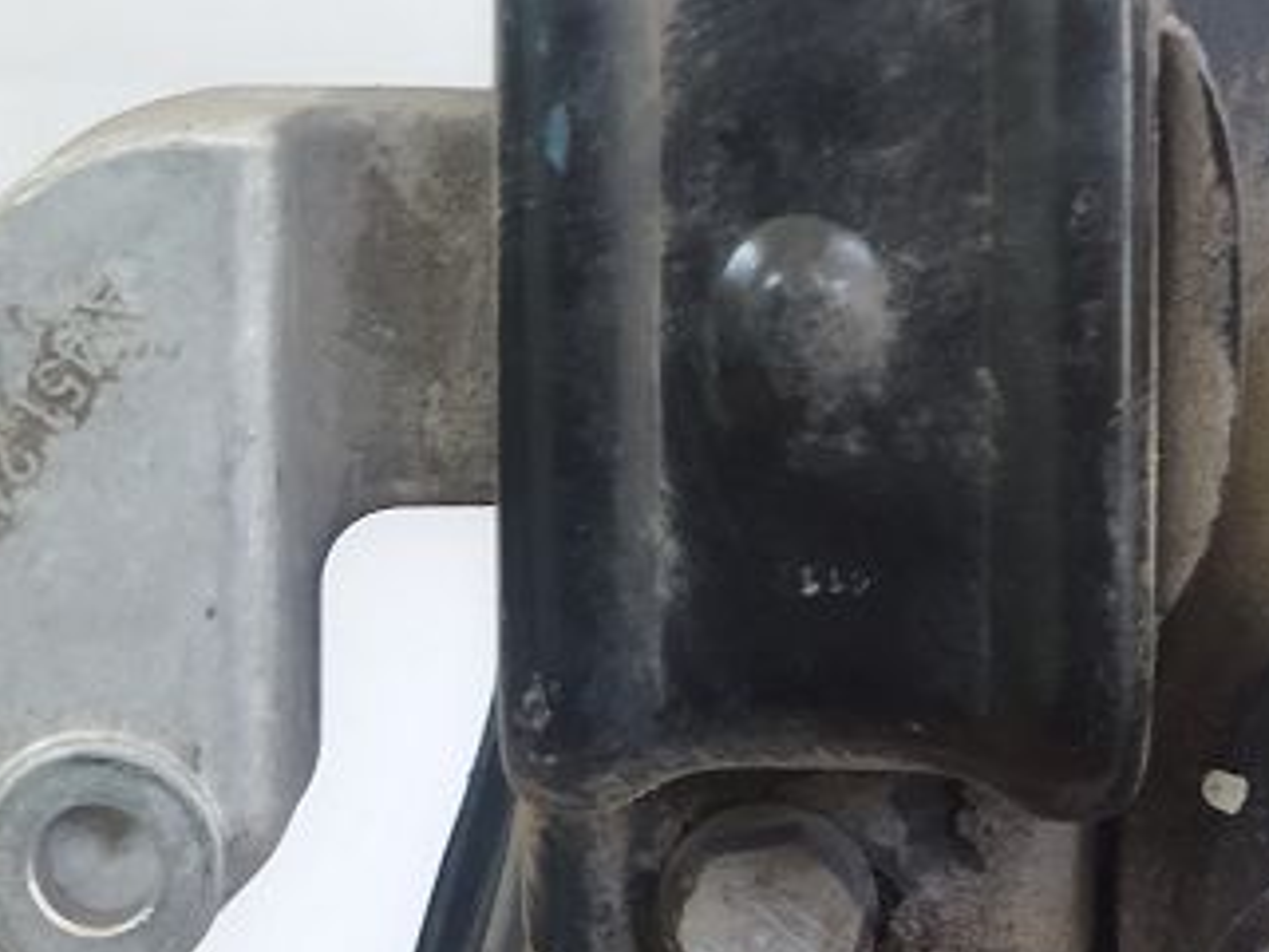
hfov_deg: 19.4
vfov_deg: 14.5
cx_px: 407
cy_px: 59
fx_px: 3704
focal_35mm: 101
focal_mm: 4.71
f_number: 1.79
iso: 272
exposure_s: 1/25
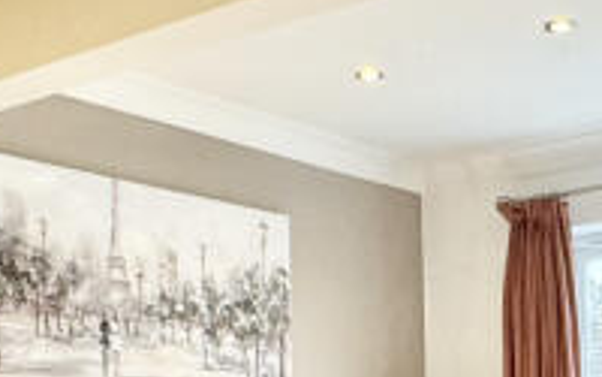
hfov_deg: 26.9
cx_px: 412
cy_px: 474
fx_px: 1247
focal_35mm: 76
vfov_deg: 16.3
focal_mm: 2.22
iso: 200
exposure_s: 1/100
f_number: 2.2
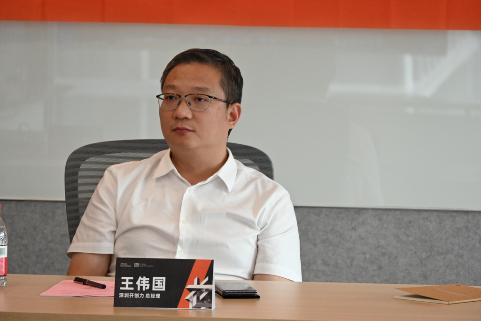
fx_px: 2806
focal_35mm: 210
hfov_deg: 9.8
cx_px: 240
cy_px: 160
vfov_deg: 6.5
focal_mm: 140
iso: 2200
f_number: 6.3
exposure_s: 1/250
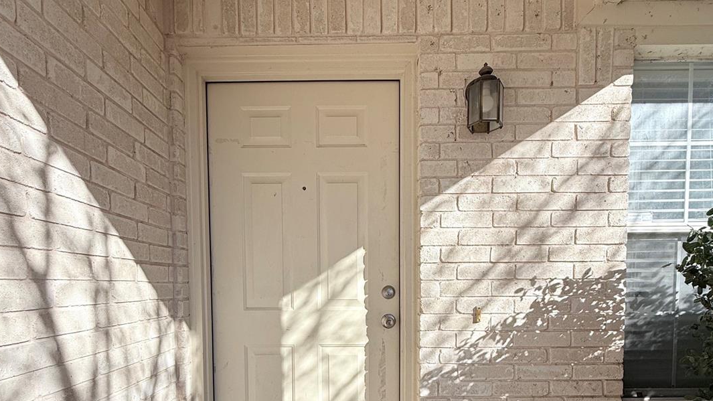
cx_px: 345
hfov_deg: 81.2
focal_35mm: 22
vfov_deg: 49.0
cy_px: 310
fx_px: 416
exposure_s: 1/1339
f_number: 2.2
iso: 50
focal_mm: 2.22
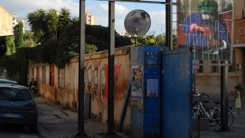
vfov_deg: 18.5
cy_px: 47
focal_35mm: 65
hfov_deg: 32.4
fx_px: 422
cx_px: 116
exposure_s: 1/458
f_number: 3.3
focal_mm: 7.88
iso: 64
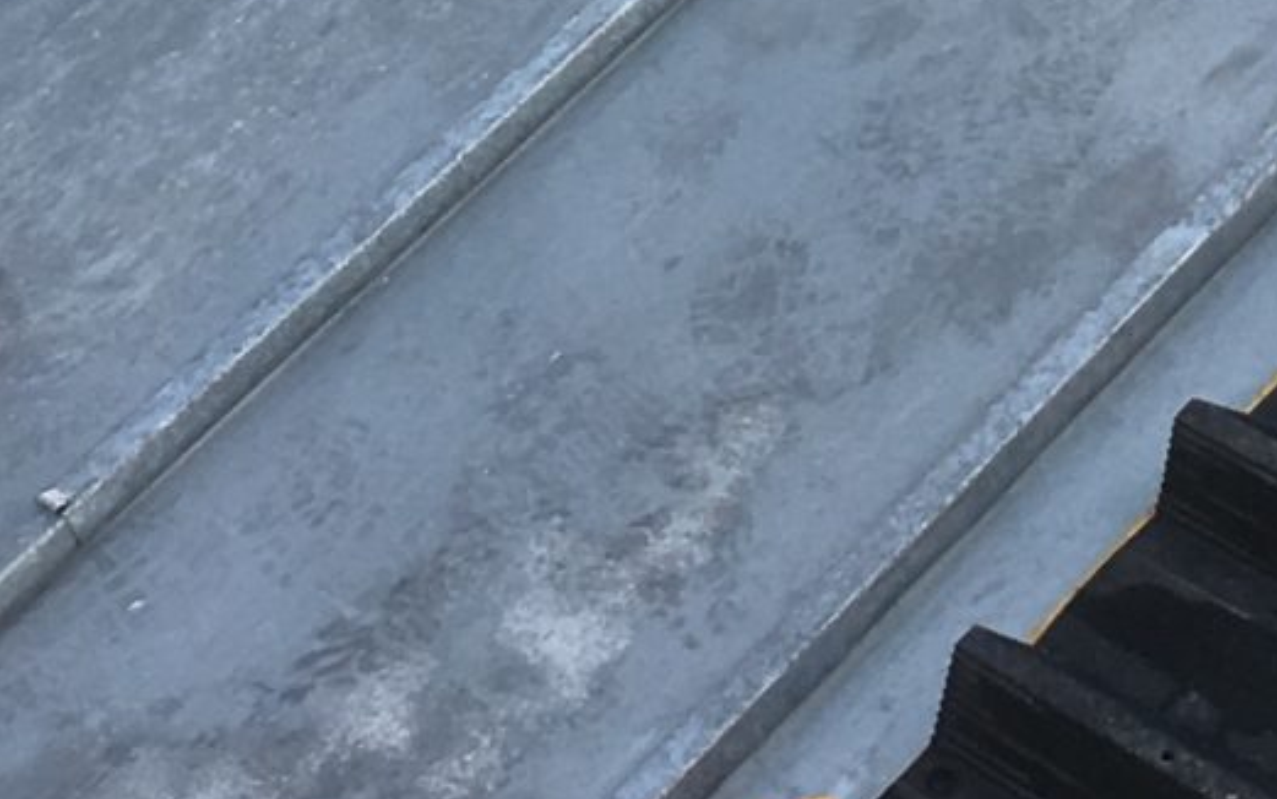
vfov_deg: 8.2
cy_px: -899
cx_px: 939
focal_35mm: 151
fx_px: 5257
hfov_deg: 13.8
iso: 25
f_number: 2.2
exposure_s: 1/641
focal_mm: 4.15
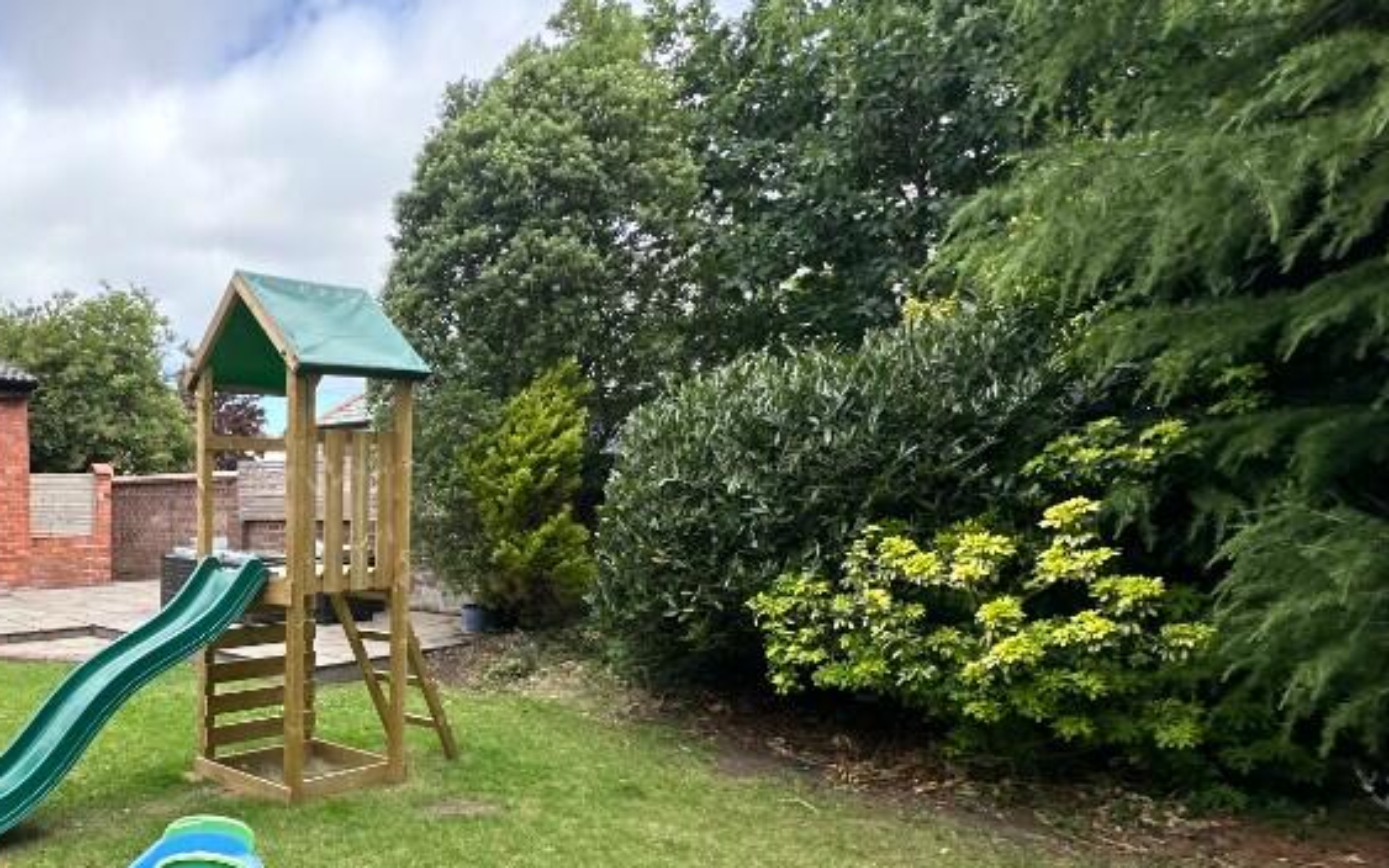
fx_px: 1022
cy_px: 671
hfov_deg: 59.3
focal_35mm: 27
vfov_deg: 44.2
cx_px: 165
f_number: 2.2
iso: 40
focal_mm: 2.22
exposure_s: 1/407
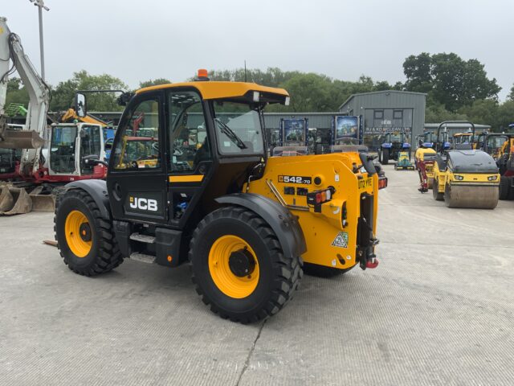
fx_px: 431
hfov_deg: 61.7
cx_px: 257
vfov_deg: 48.2
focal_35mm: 29
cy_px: 193
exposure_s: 1/138
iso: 16
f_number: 1.8
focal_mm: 3
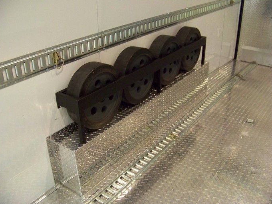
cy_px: 102
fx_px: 291
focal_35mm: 37
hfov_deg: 50.1
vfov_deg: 38.7
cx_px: 136
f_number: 2.8
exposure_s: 1/8
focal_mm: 5.85
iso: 400
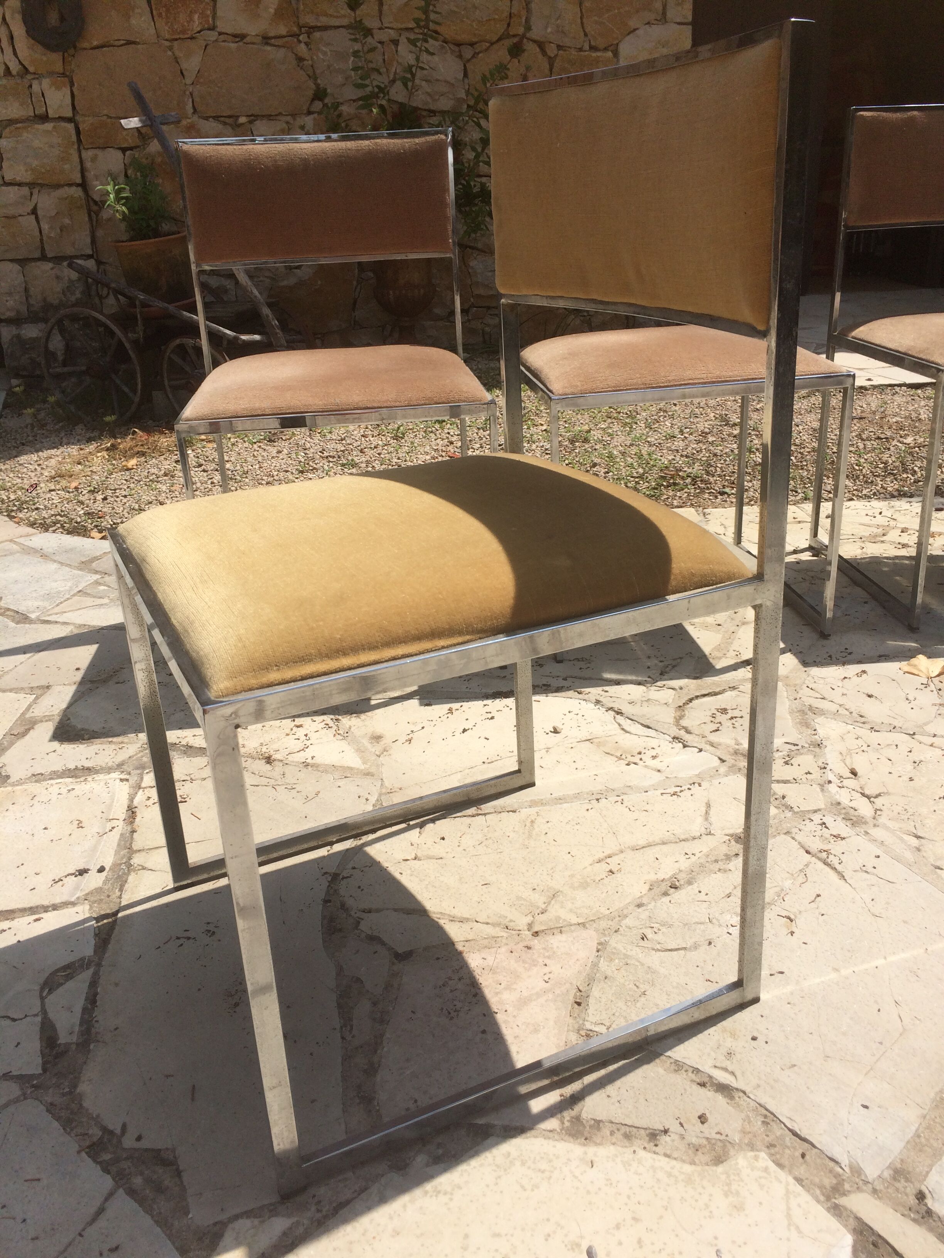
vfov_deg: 61.7
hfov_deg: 48.2
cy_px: 629
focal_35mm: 29
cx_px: 472
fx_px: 1054
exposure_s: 1/3425
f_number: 2.2
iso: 32
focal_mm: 4.15
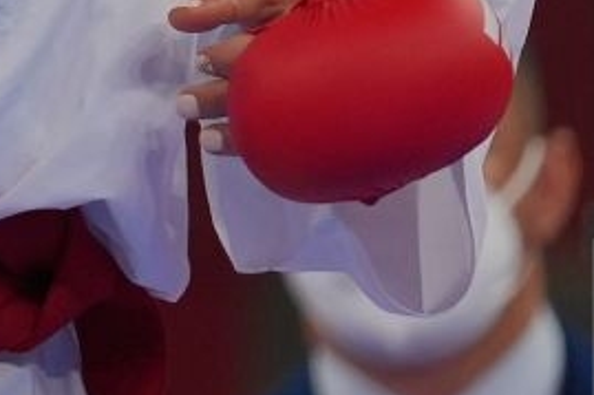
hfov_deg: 1.0
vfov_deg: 0.7
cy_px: -344
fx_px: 33077
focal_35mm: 2006
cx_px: -698
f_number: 2.8
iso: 400
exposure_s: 1/1000
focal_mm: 200
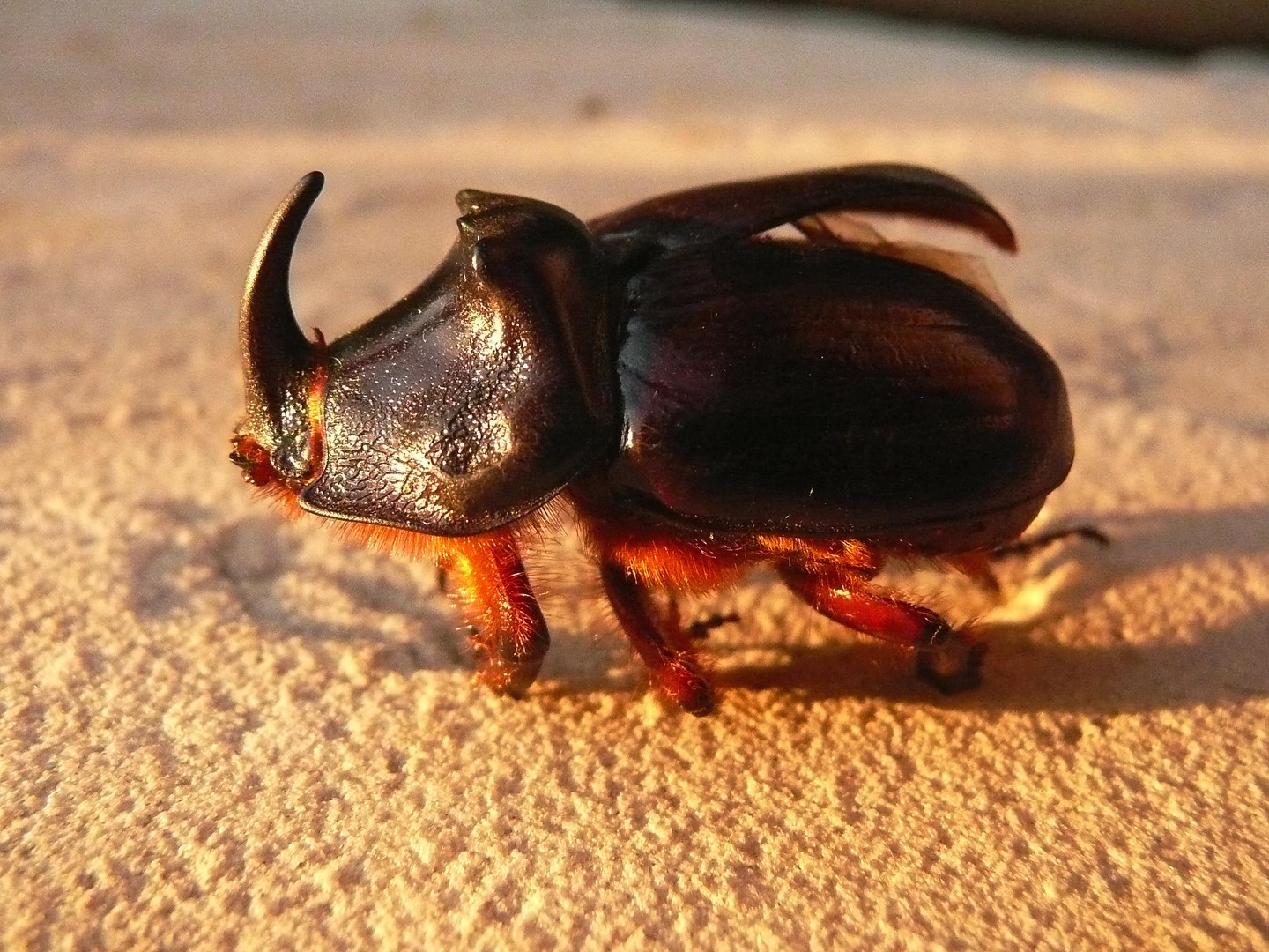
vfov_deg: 46.8
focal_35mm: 30
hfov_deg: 60.0
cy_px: 476
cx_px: 634
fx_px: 1100
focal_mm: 4.9
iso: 800
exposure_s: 1/640
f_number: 3.4
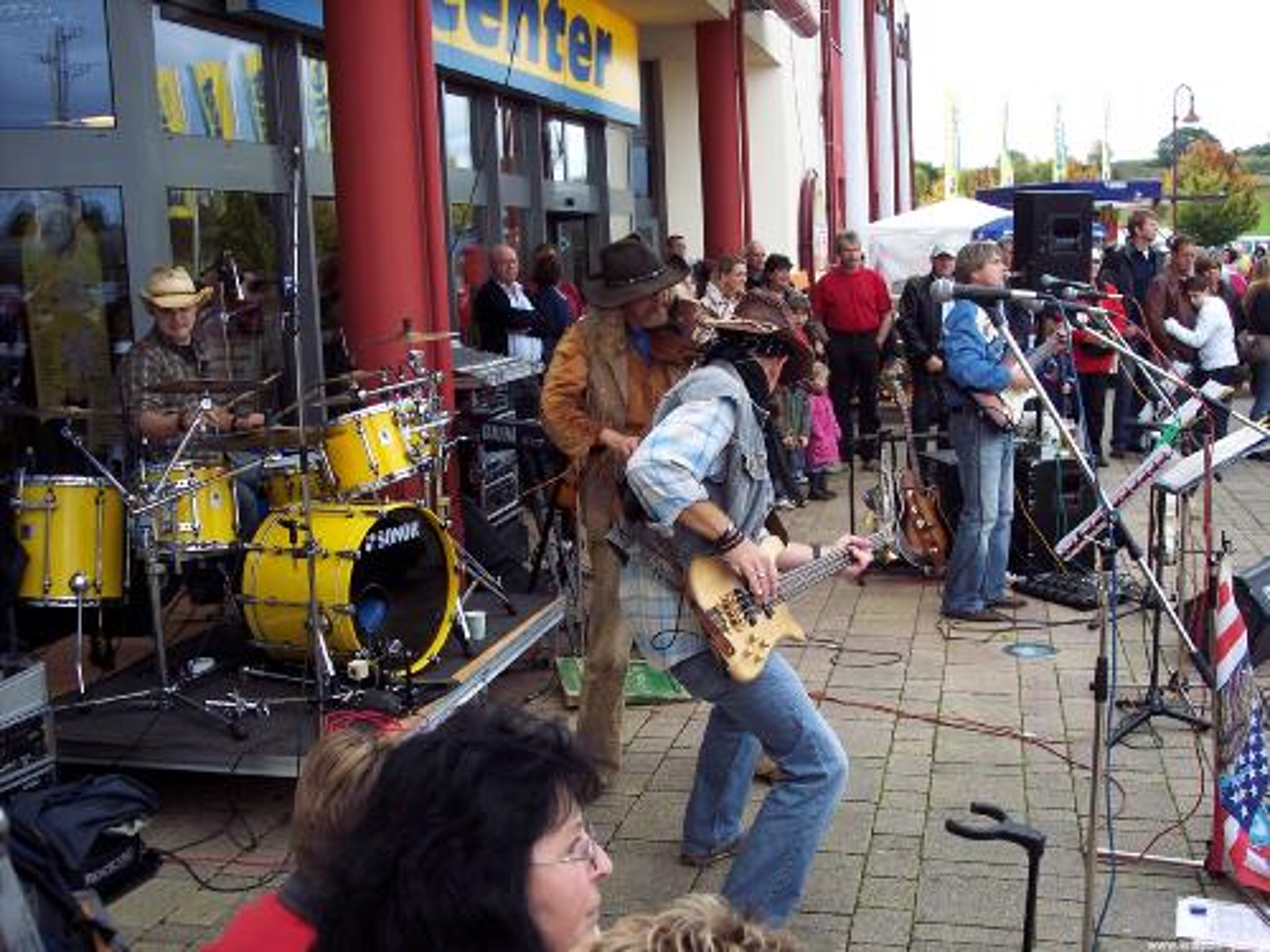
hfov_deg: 47.9
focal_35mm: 39
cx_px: 635
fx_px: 1431
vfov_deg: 36.8
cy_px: 476
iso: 100
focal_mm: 8
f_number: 3.4
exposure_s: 1/250
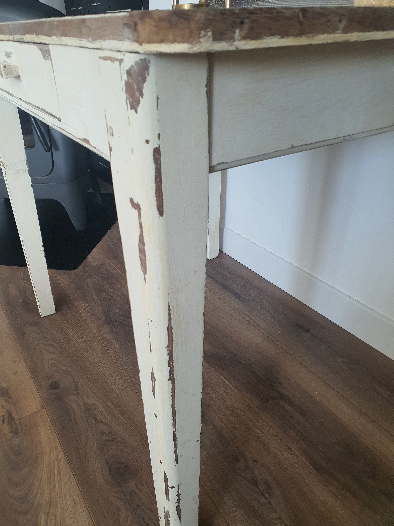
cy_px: 263
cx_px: 197
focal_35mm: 26
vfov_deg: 67.3
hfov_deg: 53.1
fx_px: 395
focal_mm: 4.3
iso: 250
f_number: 2.4
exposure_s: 1/100
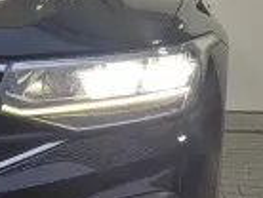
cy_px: 160
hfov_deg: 29.8
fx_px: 495
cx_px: 137
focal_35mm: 65
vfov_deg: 22.3
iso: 100
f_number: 1.8
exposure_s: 1/50
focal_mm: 4.65
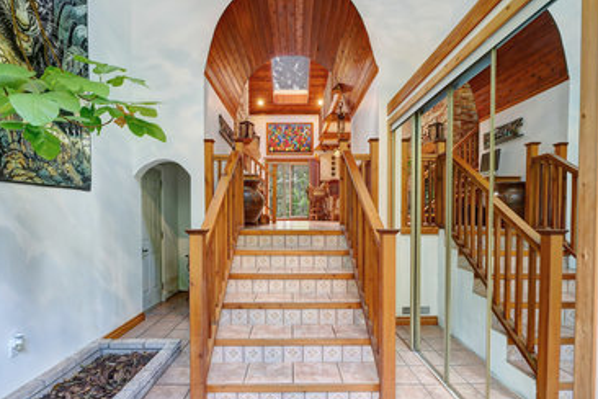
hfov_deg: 86.9
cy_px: 222
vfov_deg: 64.4
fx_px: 316
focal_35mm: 19
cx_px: 295
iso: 400
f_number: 8
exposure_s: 1/8
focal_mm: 16
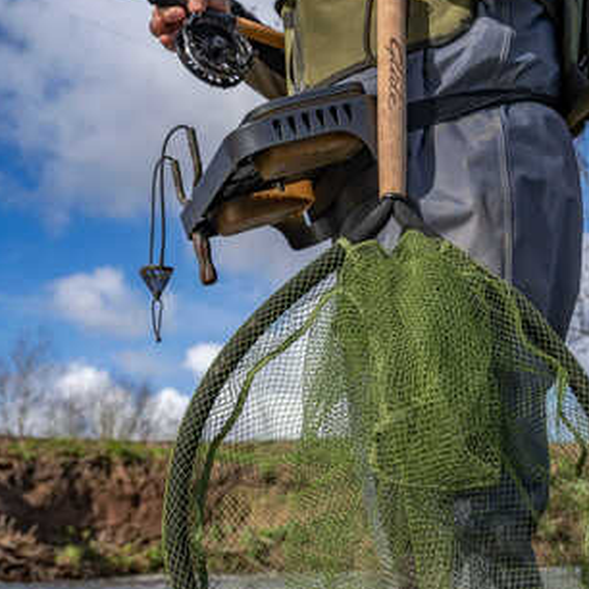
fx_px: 1062
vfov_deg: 30.6
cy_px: 425
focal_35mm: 55
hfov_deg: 30.8
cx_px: 377
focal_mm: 33.1
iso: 100
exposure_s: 1/500
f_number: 5
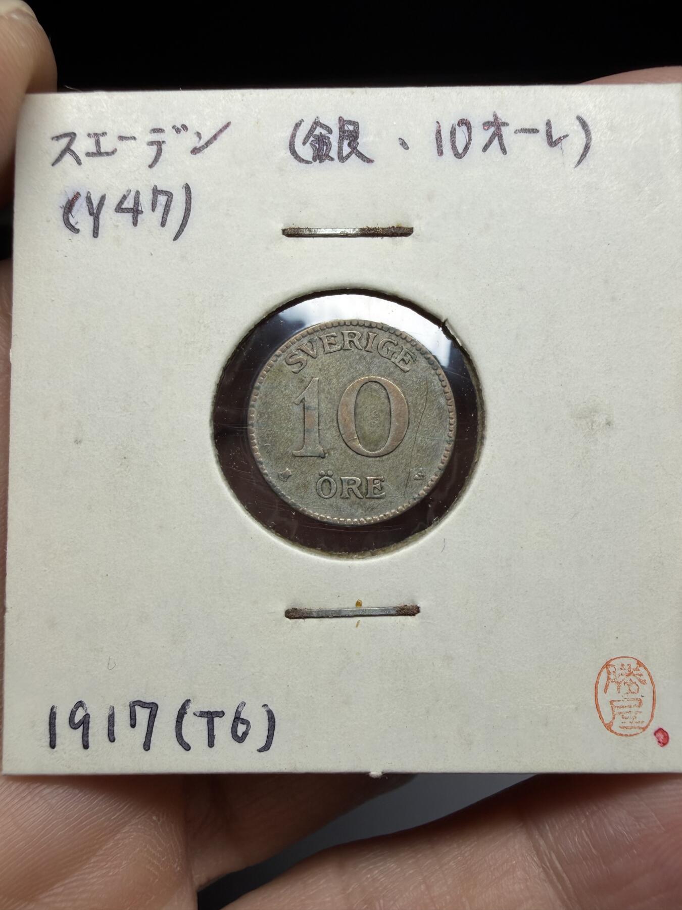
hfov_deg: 53.1
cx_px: 341
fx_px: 683
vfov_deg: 67.3
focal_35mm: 26
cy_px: 455
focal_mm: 2.22
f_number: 2.2
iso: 50
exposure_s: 1/401
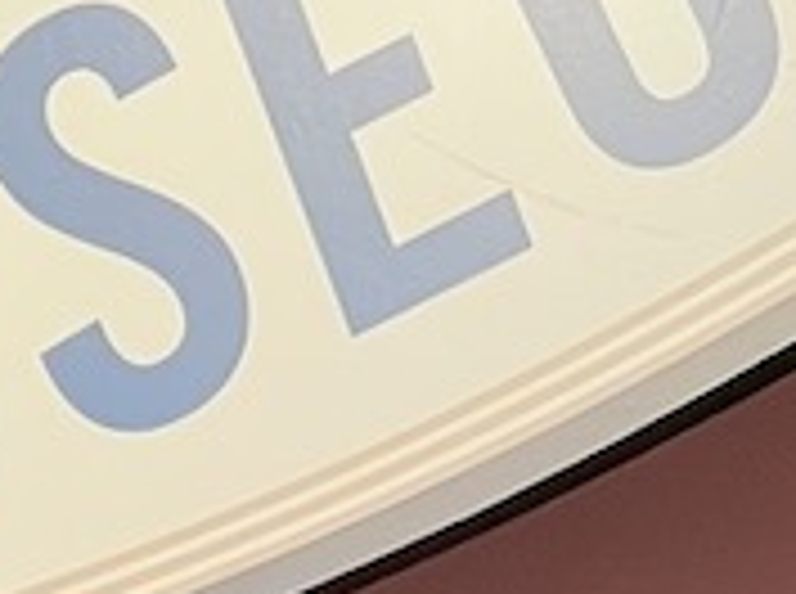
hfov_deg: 3.5
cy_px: -22
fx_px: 12805
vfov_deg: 2.7
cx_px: -783
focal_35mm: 558
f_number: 2.8
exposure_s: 1/120
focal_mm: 9
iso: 200
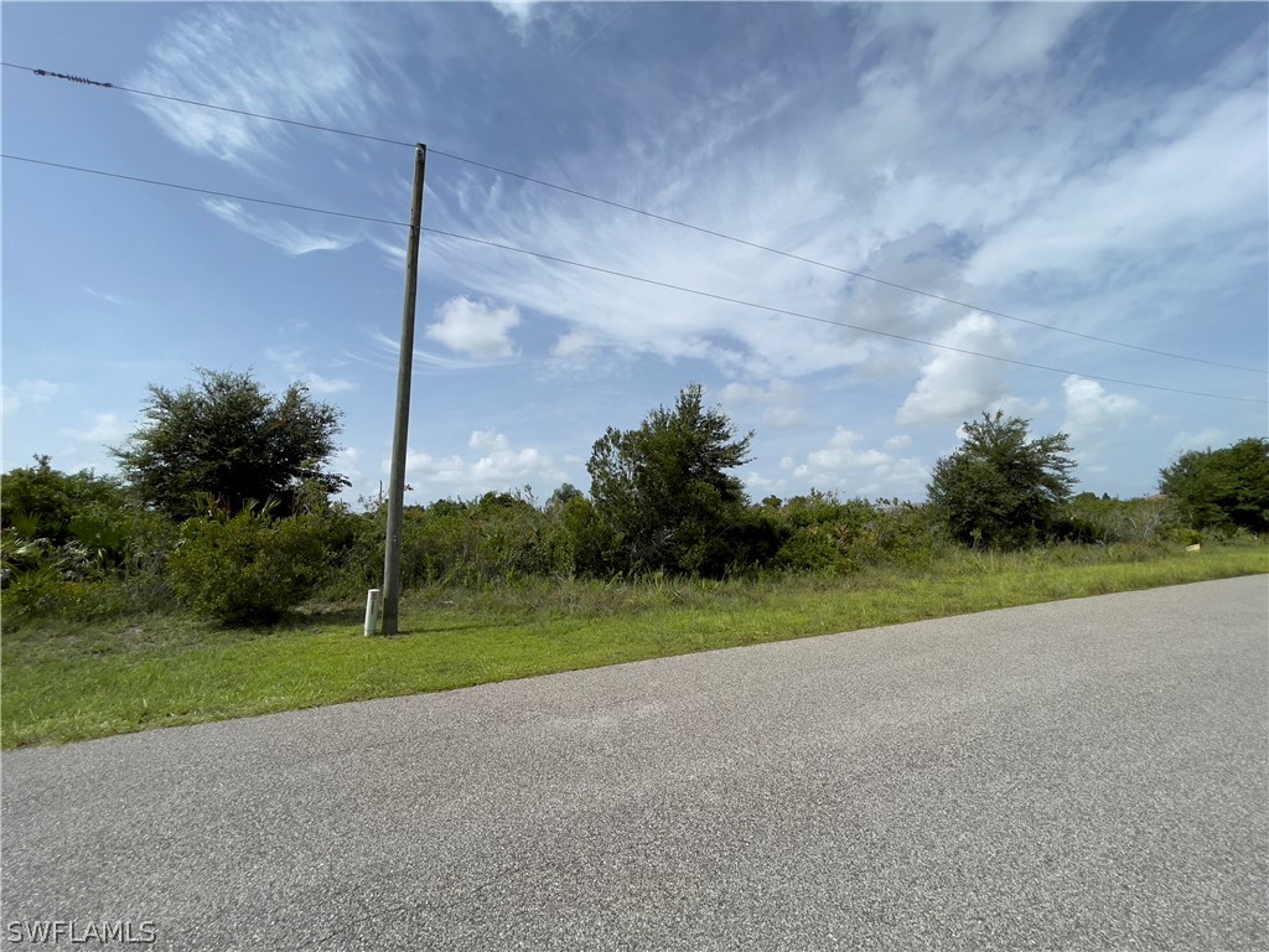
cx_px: 634
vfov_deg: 89.9
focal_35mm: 13
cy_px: 476
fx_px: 477
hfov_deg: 106.2
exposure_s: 1/1712
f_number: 2.4
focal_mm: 1.54
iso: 25
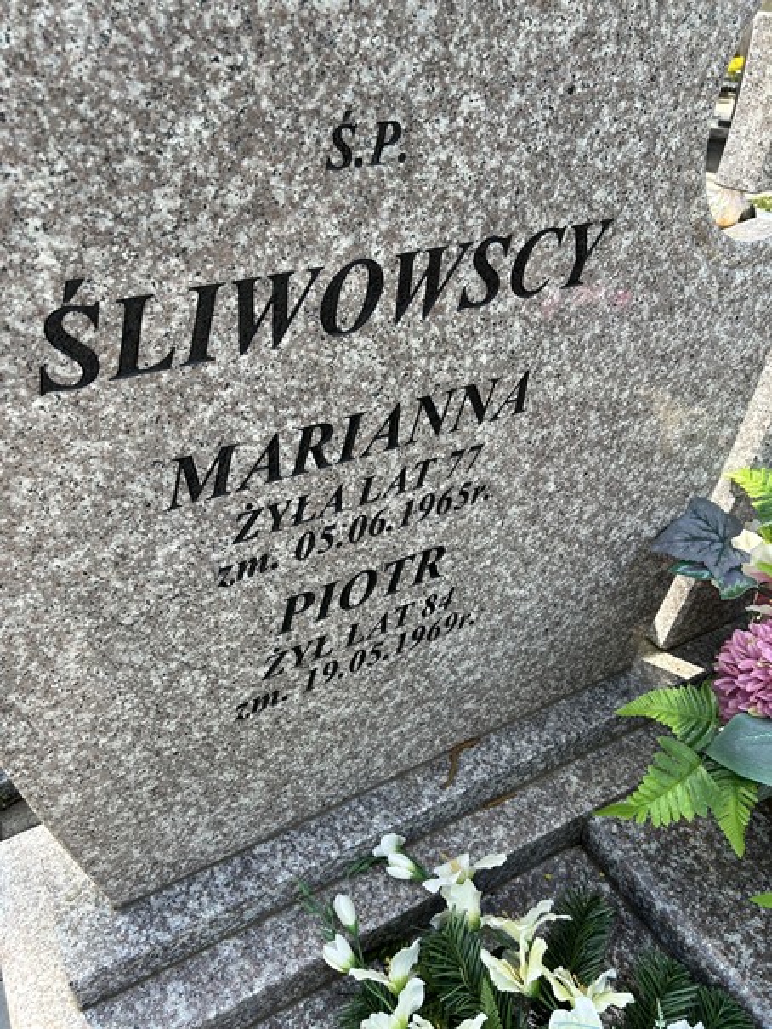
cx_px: 386
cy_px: 514
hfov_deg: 53.1
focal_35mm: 26
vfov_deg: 67.3
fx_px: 773
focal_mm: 5.7
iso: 50
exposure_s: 1/446
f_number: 1.5
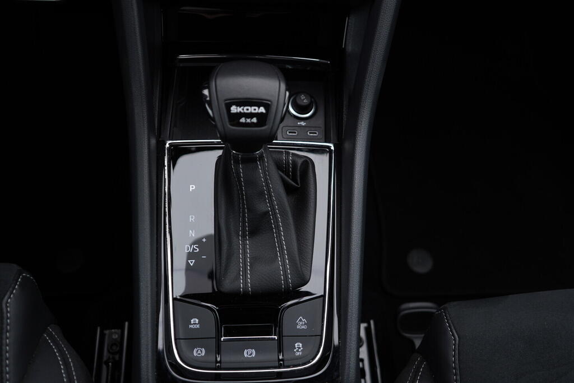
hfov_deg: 53.1
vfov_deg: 36.9
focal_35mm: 36
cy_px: 192
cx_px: 287
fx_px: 574
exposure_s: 1/40
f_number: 2.8
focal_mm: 24
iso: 125
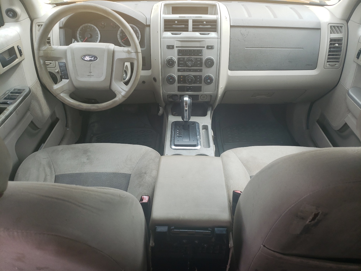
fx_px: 271
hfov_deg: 67.3
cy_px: 136
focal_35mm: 26
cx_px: 180
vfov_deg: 53.1
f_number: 1.5
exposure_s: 1/294
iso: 50
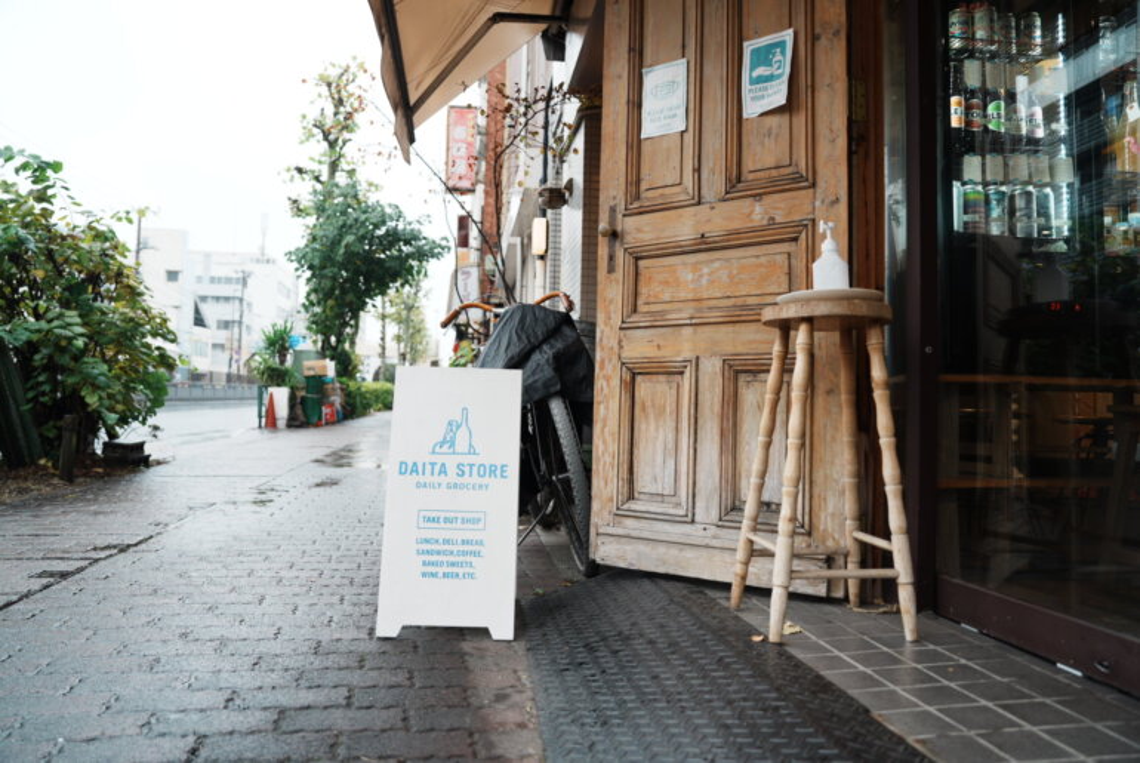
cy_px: 382
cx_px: 570
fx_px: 792
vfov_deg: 51.4
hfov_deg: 71.5
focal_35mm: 25
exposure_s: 1/60
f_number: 2.8
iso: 100
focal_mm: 25
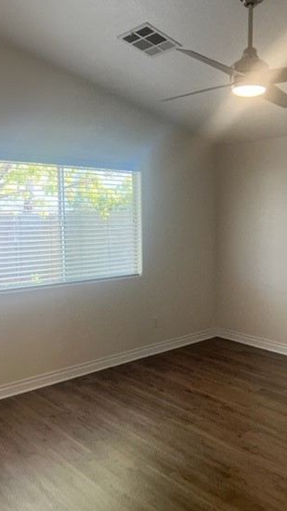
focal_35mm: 33
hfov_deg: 35.5
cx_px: 171
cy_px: 260
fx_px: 446
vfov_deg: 59.5
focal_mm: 5.7
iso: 100
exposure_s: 1/120
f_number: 1.5
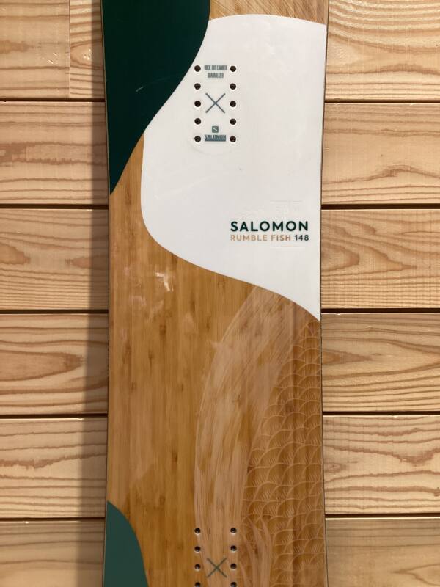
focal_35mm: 31
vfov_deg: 58.4
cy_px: 294
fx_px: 525
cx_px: 220
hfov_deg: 45.4
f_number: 2.4
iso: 100
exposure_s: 1/50
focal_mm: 3.3
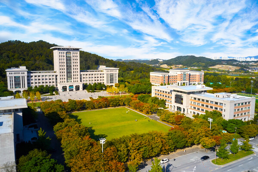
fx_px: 201
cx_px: 129
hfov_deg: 65.5
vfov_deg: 46.4
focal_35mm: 28
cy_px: 86
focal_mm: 10.26
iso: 200
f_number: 11
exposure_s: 1/320
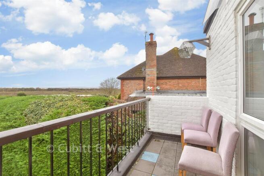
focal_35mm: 15
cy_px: 88
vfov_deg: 77.4
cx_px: 132
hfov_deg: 100.4
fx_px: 110
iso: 160
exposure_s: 1/25
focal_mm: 10
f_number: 8
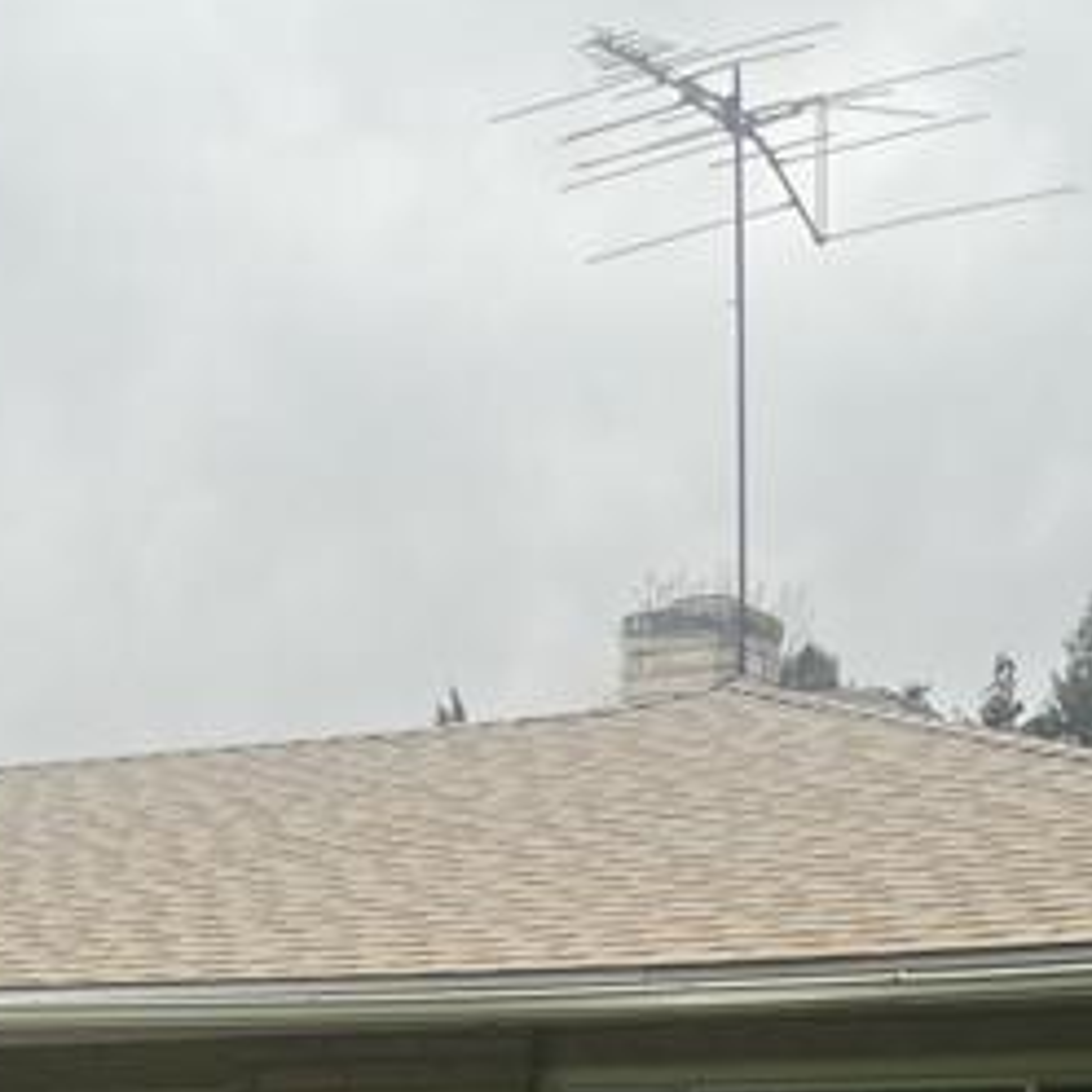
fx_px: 3391
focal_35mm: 95
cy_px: 2096
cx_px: -66
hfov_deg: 17.7
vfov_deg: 15.2
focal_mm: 5.1
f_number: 1.6
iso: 50
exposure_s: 1/469
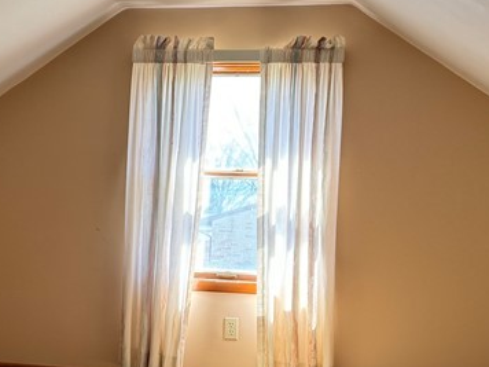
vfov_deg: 21.1
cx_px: 111
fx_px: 975
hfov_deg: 27.7
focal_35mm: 69
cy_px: 276
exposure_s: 1/120
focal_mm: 6.86
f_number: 1.78
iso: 100
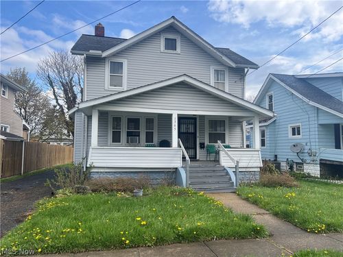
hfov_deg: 67.3
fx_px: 258
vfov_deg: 53.1
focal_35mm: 26
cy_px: 128
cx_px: 172
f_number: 1.5
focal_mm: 5.7
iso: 50
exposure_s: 1/1553
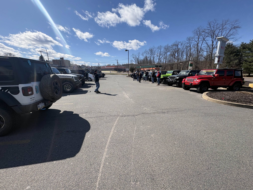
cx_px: 126
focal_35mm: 14
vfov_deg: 85.7
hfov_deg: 102.1
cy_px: 95
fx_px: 102
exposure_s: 1/1976
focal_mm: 2.22
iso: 50
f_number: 2.2
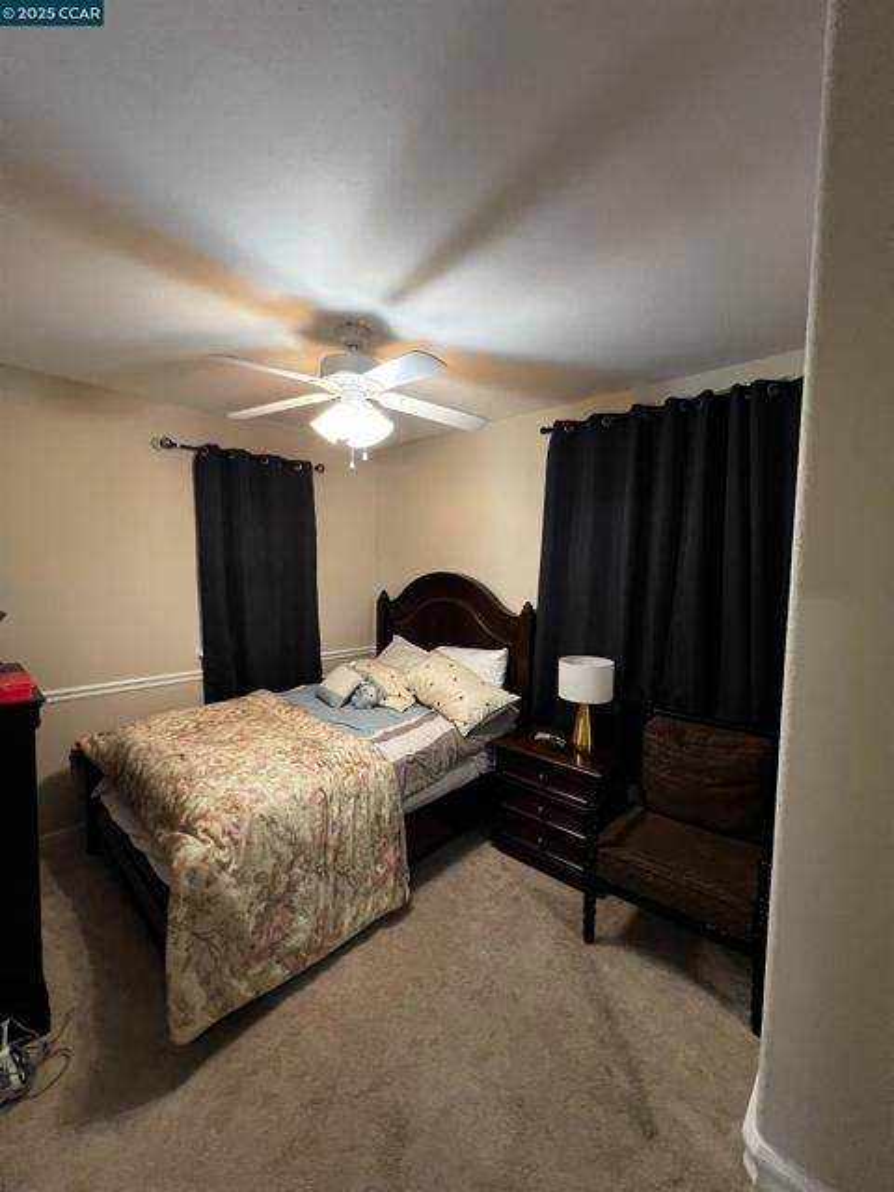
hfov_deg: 89.9
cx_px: 447
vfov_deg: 106.2
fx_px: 448
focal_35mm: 13
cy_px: 596
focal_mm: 1.57
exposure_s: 1/60
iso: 500
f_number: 1.8
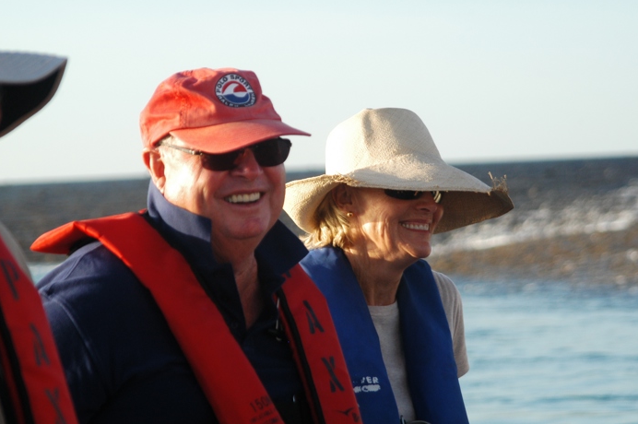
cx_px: 315
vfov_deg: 7.3
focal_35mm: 189
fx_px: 3346
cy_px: 219
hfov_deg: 10.9
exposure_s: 1/640
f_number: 6.3
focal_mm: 116
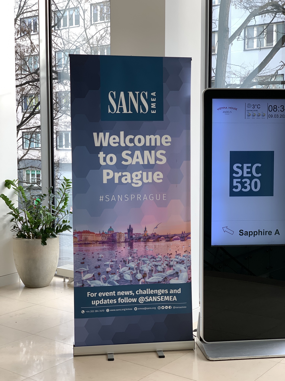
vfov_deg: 36.8
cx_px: 142
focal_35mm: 52
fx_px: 571
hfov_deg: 28.0
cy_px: 190
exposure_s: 1/122
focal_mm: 6
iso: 32
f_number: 2.4
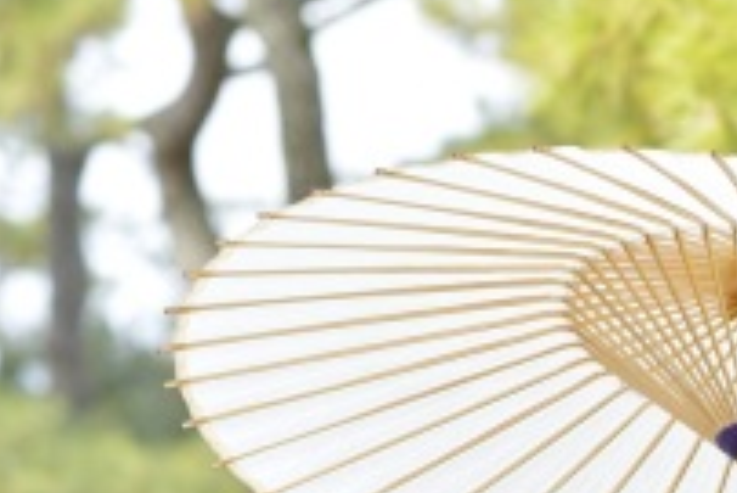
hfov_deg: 4.9
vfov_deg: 3.3
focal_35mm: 415
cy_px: 798
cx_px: 1124
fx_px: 8502
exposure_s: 1/200
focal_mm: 105
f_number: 4
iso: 125
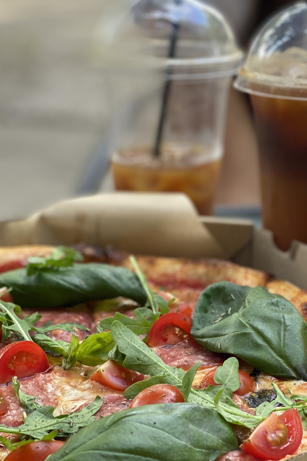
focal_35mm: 80
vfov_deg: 25.3
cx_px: 210
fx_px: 1023
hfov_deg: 17.0
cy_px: 266
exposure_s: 1/122
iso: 64
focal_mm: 6
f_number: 2
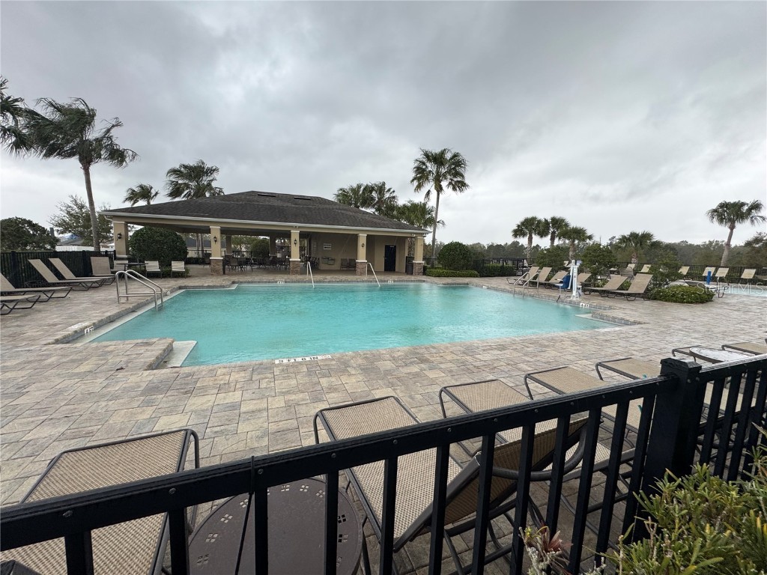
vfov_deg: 85.7
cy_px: 288
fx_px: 310
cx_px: 384
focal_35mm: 14
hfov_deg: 102.1
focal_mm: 2.22
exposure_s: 1/139
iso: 40
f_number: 2.2
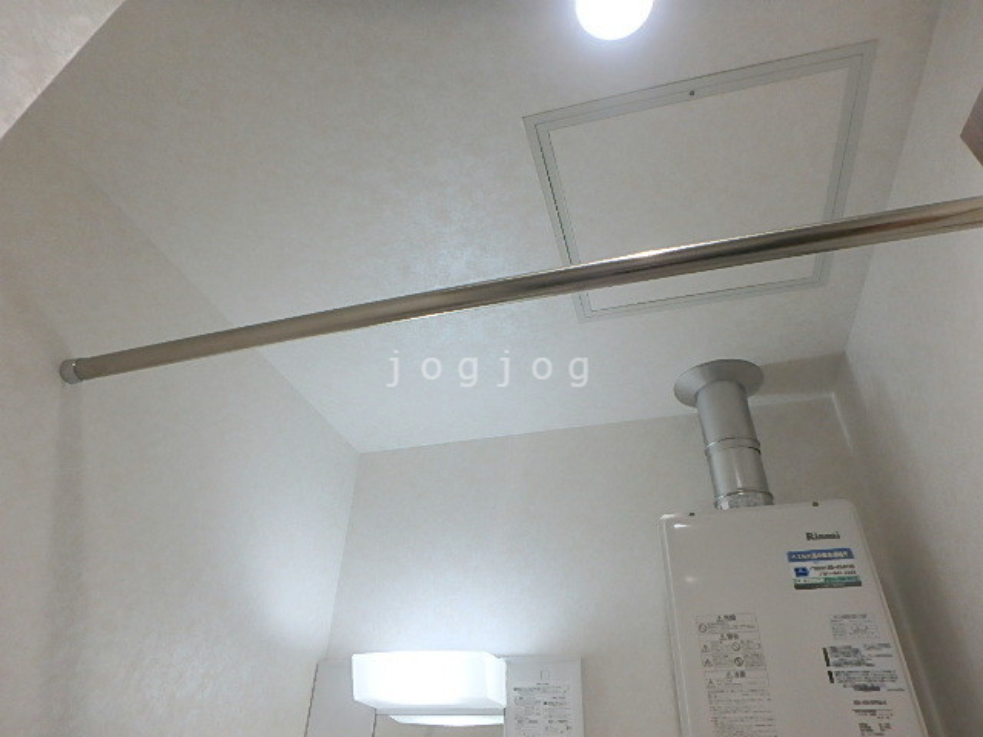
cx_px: 492
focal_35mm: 21
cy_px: 368
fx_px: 596
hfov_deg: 79.0
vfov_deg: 63.4
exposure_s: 1/60
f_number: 3.5
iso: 160
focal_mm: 3.7
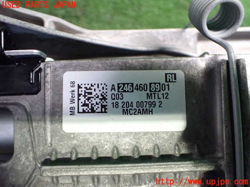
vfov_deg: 46.8
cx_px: 125
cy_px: 94
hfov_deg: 60.0
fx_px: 217
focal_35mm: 30
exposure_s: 1/40
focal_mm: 5.4
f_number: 2.3
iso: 800
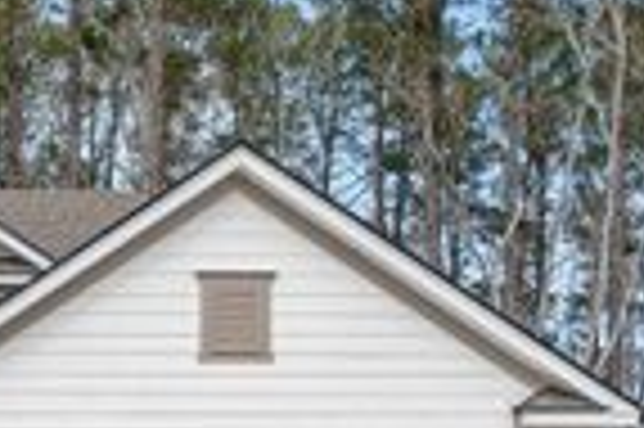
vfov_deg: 13.7
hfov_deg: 19.9
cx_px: -77
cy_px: 430
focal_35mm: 98
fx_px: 1751
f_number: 8
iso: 320
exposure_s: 1/250
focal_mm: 28
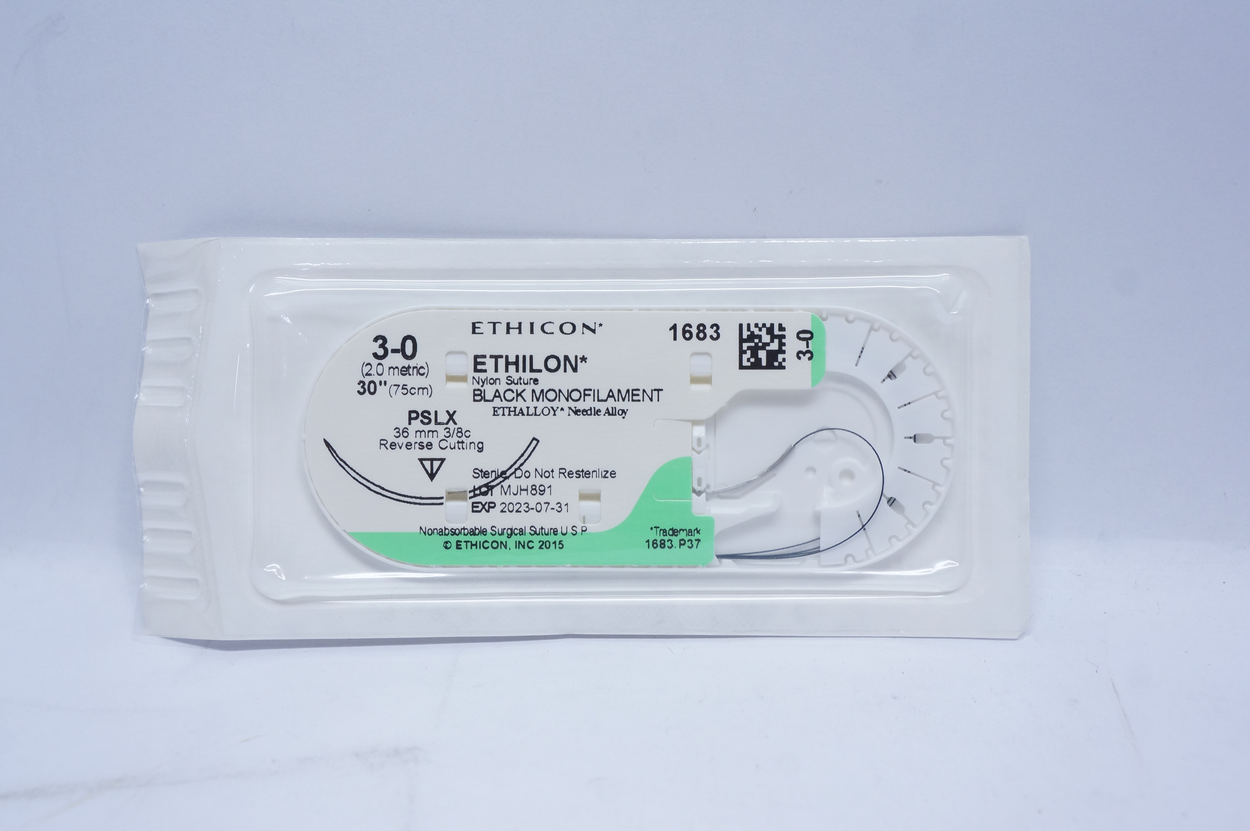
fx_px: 1509
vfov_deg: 30.8
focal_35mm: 44
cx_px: 625
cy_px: 416
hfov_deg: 45.0
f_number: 7.1
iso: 800
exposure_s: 1/60
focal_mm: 29
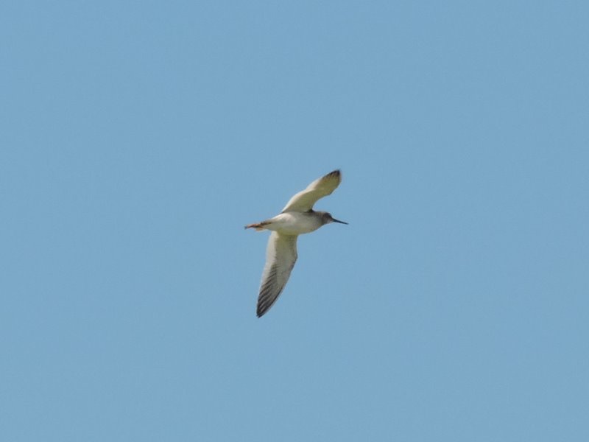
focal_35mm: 600
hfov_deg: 3.3
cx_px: 294
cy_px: 221
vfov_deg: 2.5
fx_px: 10209
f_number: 8
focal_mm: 107.5
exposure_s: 1/320
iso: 100
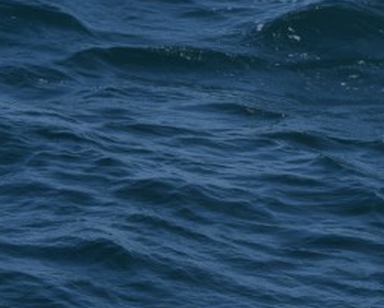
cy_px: -71
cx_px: 644
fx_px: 5803
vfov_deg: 3.0
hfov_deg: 3.8
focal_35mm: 510
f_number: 5.6
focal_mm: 85
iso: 200
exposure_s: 1/1600
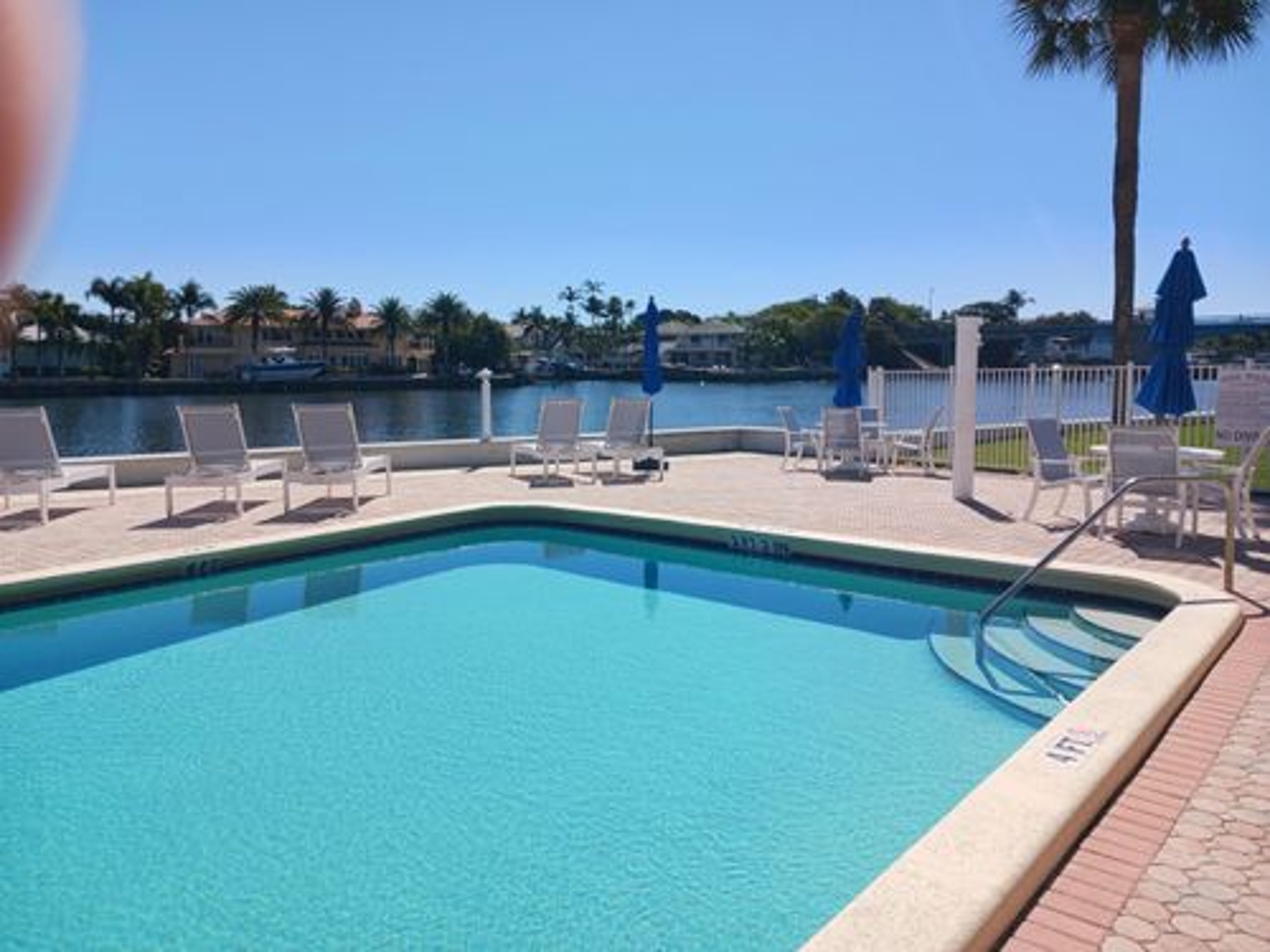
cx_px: 635
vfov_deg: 51.4
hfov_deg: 65.3
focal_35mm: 27
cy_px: 476
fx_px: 991
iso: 20
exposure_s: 1/524
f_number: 1.8
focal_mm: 4
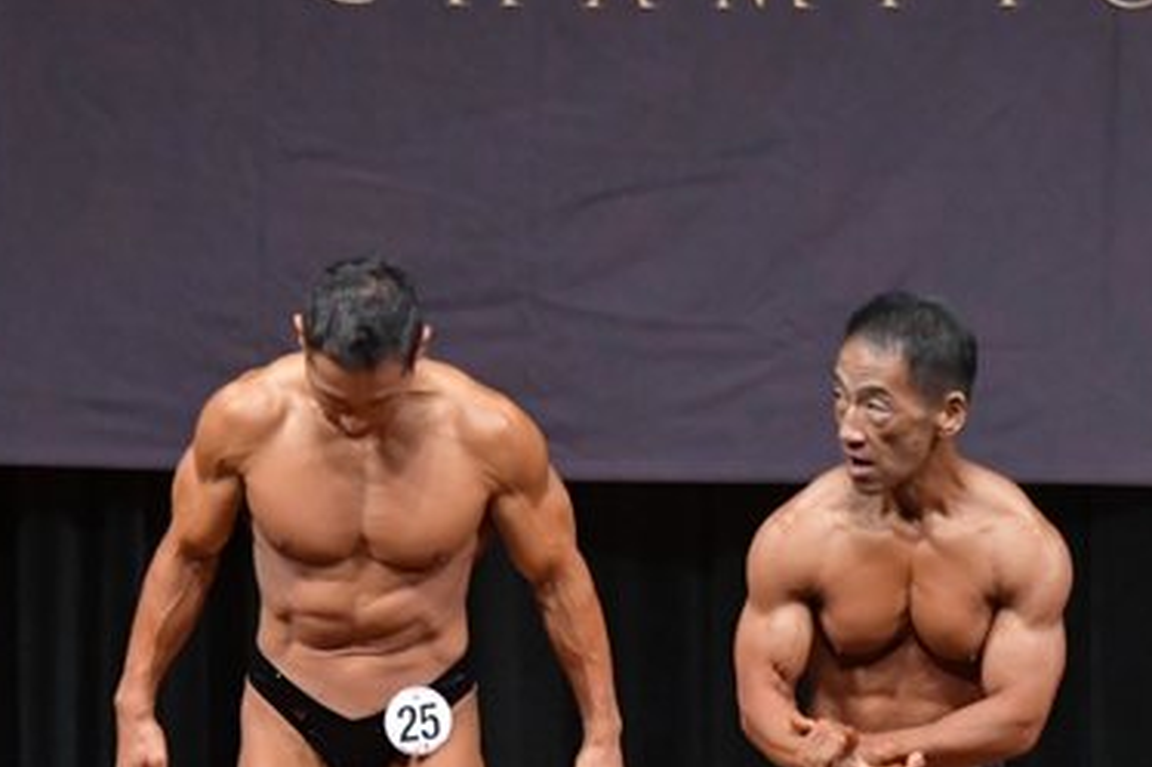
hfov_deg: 4.4
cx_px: 608
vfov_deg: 2.9
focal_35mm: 466
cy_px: 736
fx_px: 14905
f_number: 5.6
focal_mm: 150
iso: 6400
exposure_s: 1/400
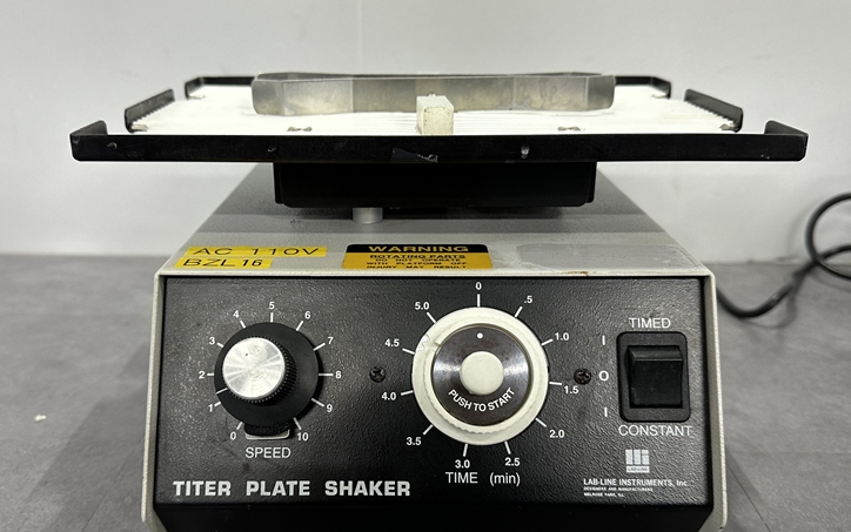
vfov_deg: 47.6
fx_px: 603
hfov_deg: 70.4
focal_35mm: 26
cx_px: 434
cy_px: 287
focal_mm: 6.86
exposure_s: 1/60
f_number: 1.78
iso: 160
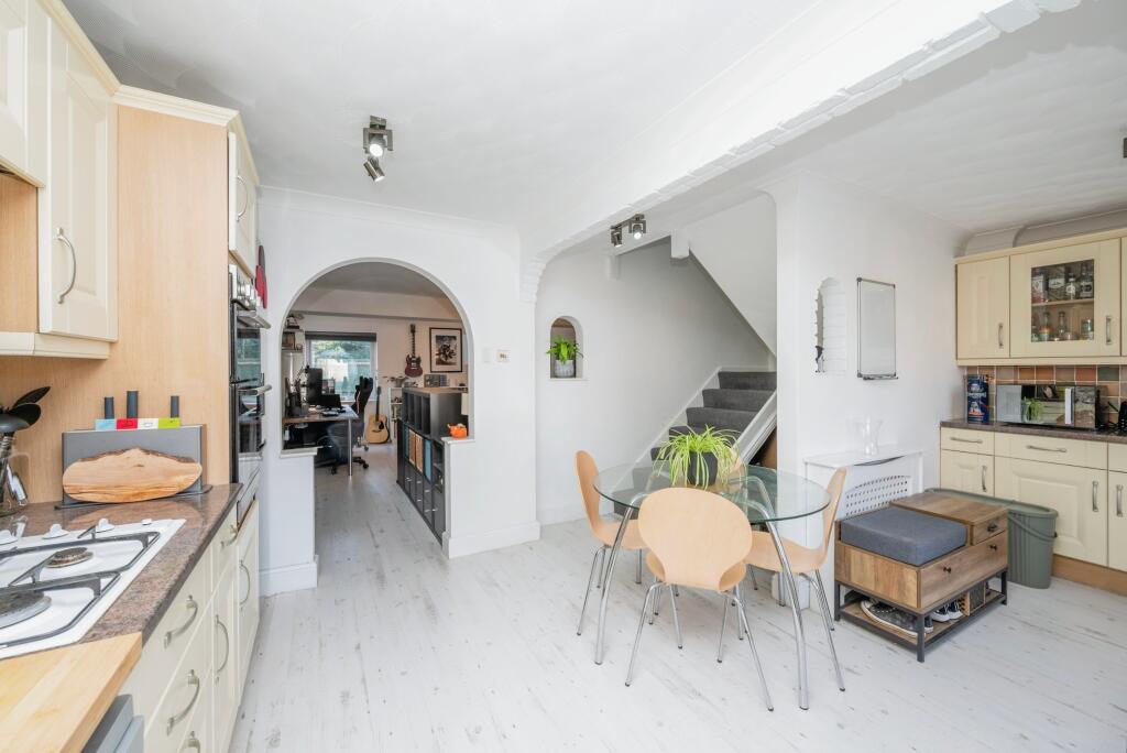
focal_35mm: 14
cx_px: 564
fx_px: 439
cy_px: 376
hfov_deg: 104.2
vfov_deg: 81.3
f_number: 8
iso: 400
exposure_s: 1/50
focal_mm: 14
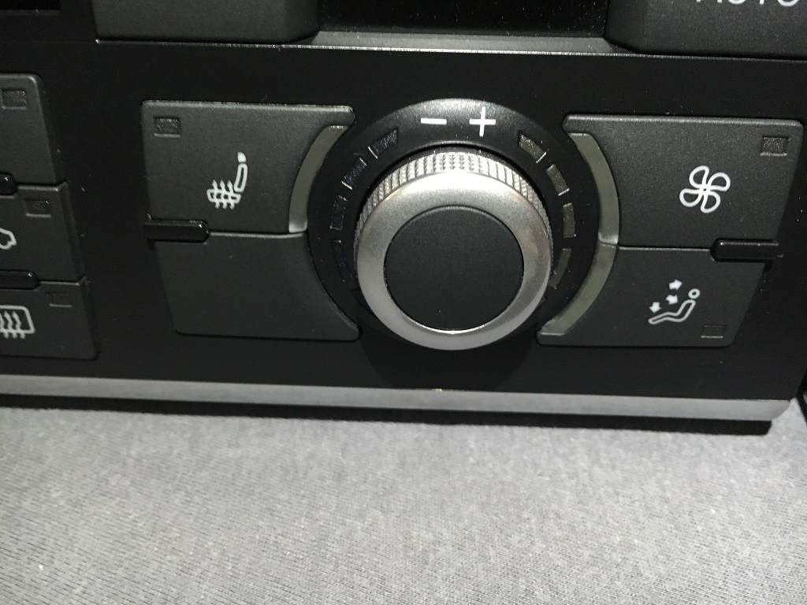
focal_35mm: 29
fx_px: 676
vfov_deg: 48.2
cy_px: 302
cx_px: 404
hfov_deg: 61.7
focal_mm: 4.15
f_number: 2.2
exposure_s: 1/17
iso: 400
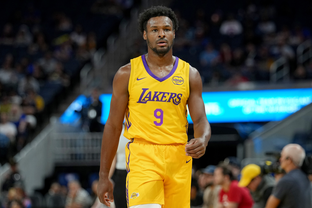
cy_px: 104
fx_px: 1490
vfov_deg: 8.0
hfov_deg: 12.0
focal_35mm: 172
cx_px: 156
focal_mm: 115
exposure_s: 1/1600
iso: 1600
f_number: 2
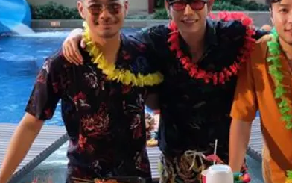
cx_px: 223
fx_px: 613
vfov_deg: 16.9
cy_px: 129
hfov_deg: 26.4
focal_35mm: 77
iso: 800
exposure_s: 1/30
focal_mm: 25.6
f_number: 4.5
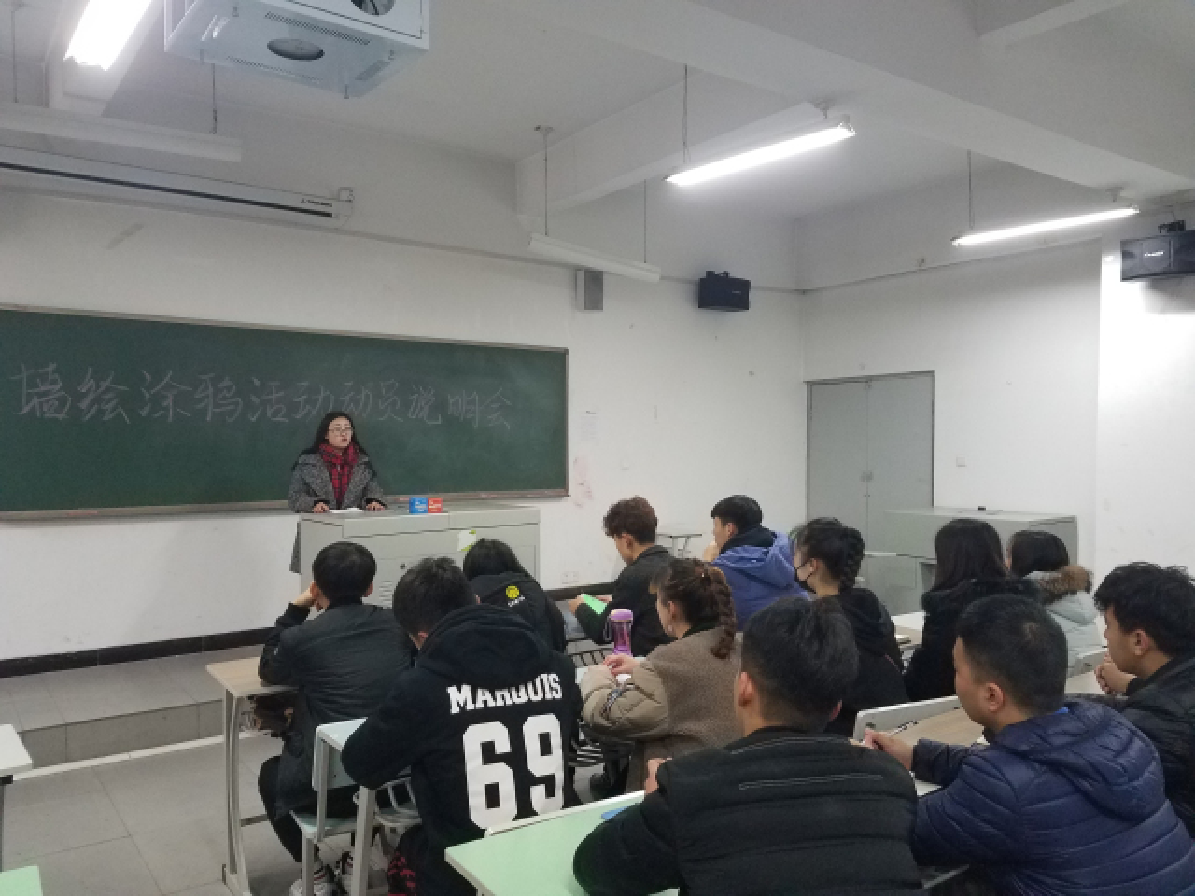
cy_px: 448
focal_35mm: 26
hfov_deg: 67.3
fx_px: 898
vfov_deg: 53.1
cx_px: 598
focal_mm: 4.2
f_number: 1.7
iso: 200
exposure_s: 1/50
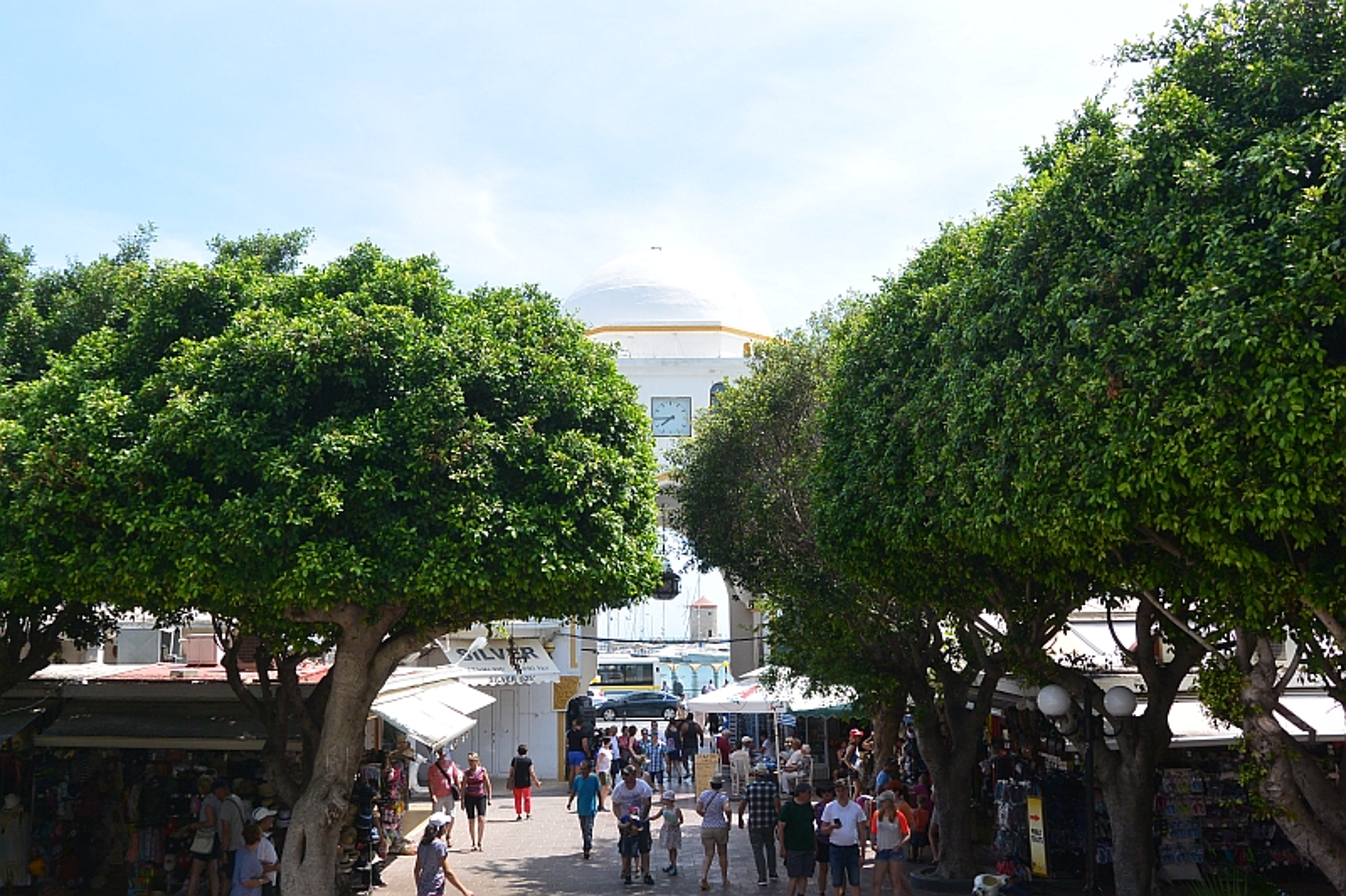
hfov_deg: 54.4
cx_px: 673
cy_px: 448
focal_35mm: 35
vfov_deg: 37.8
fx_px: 1308
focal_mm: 13.1
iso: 160
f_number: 4.5
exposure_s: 1/640
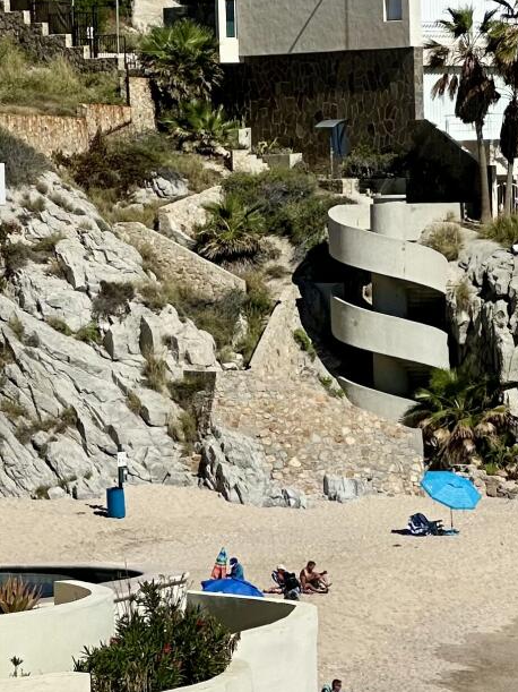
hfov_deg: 5.9
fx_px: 5030
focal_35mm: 252
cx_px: 647
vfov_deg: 7.8
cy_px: 526
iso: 32
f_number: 2.8
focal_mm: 9
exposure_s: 1/1876
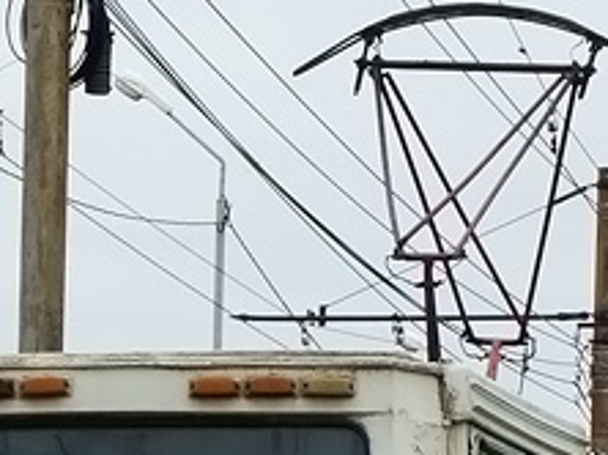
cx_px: 518
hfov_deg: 4.9
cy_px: 439
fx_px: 7036
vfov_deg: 3.7
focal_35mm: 401
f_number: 6.3
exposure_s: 1/500
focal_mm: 28.5
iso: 125
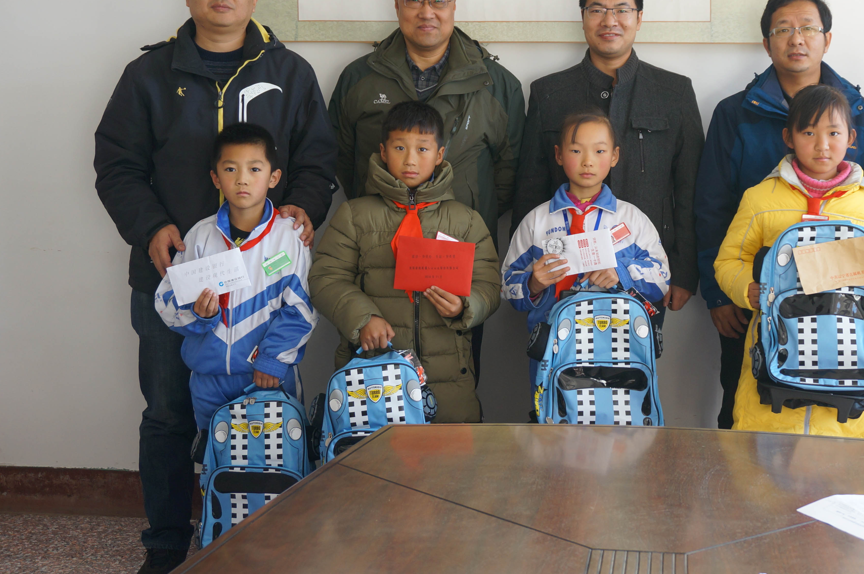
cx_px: 568
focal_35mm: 48
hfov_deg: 40.7
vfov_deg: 27.8
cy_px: 194
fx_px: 1151
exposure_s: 1/60
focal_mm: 22
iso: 320
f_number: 4
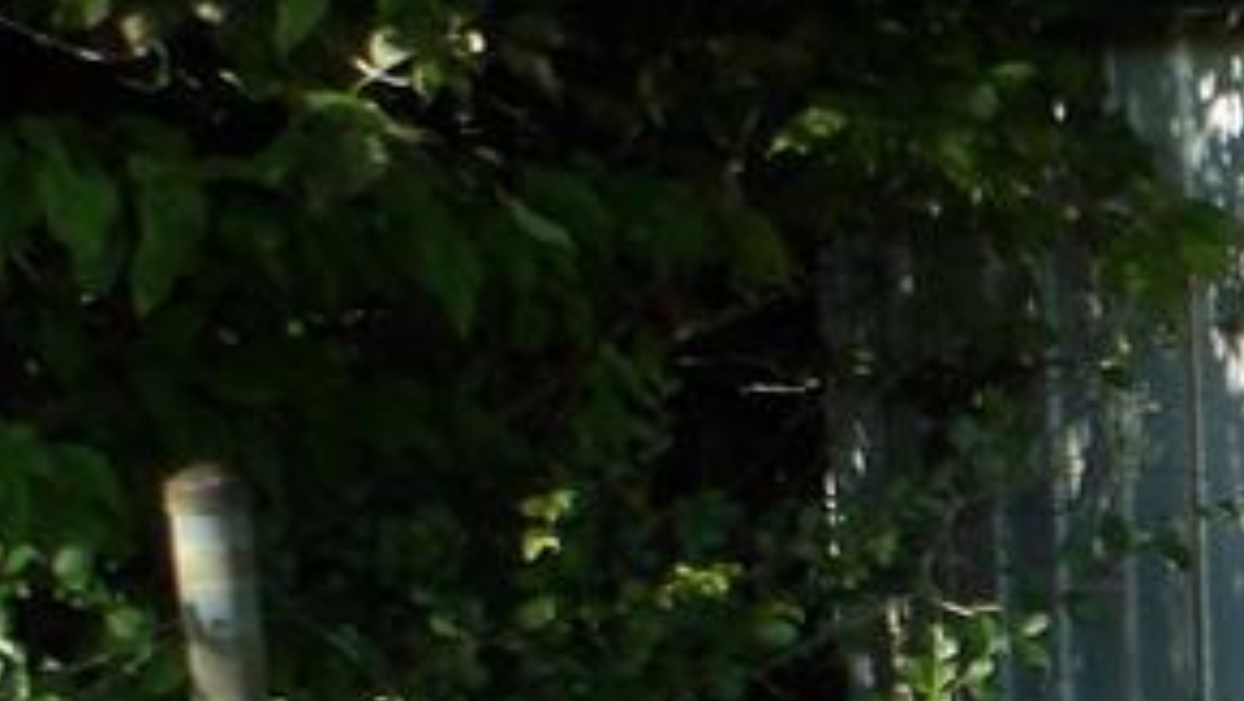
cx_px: 2228
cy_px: 540
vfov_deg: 11.7
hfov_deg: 17.1
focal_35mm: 103
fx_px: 3400
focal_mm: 4.2
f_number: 4.1
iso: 100
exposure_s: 1/241
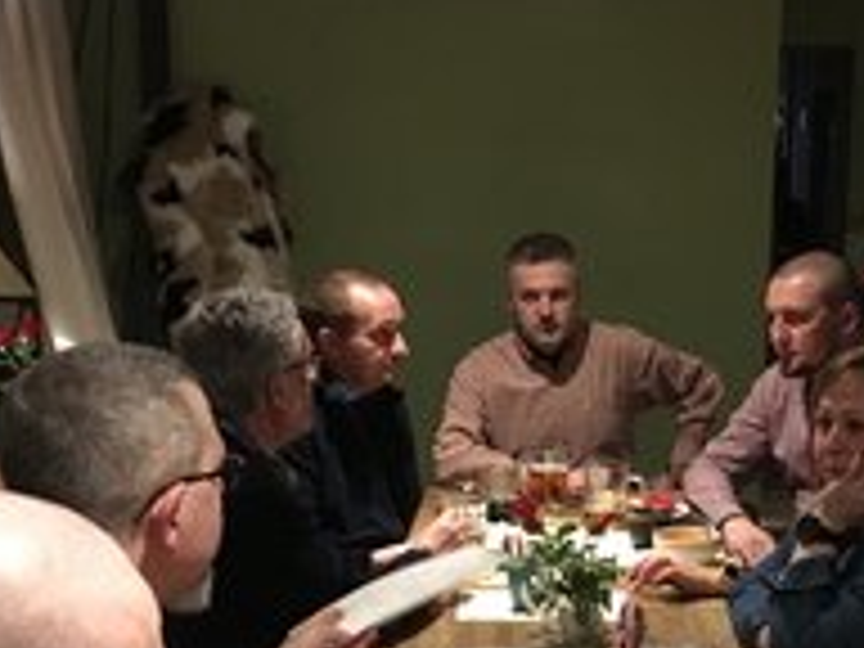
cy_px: 558
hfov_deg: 28.3
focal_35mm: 68
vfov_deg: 21.2
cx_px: 603
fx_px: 1697
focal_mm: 4.15
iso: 320
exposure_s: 1/17
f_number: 2.2
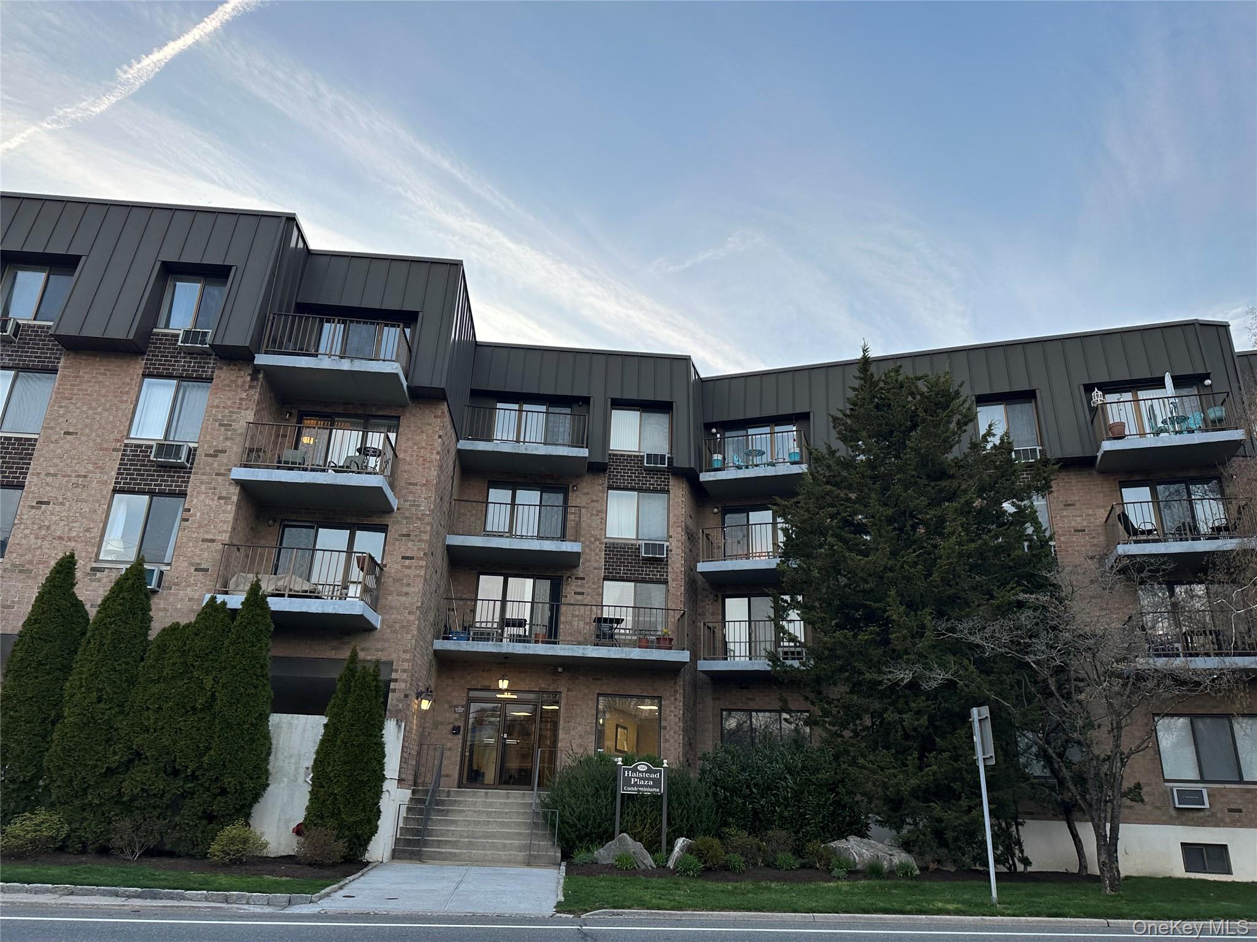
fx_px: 872
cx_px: 628
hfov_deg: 71.6
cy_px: 471
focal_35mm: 24
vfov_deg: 56.8
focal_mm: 6.86
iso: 80
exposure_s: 1/508
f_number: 1.78
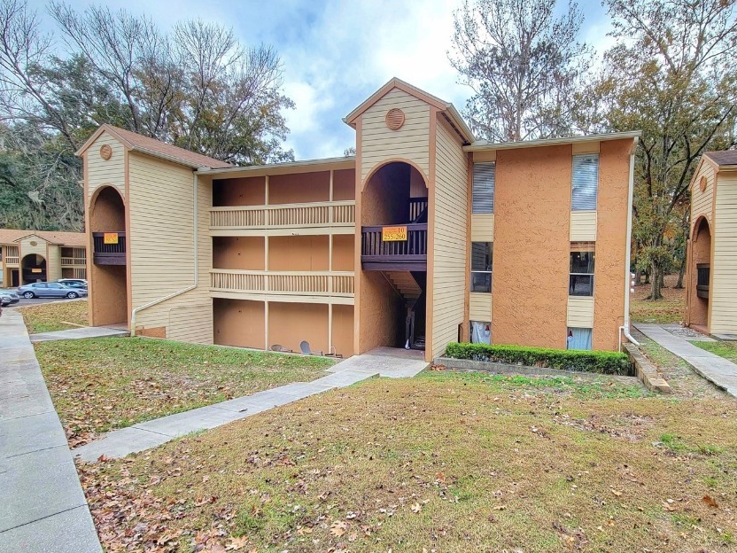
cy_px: 240
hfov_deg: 93.3
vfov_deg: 77.7
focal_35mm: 16
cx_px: 442
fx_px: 341
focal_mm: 2.2
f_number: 2.2
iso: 50
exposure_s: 1/323
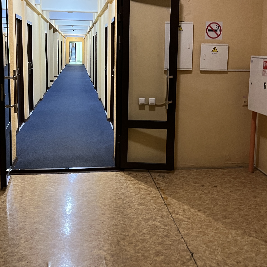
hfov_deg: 35.4
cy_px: 113
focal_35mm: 48
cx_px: 133
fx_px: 419
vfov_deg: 35.3
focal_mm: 5.7
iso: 500
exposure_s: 1/33
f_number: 1.5
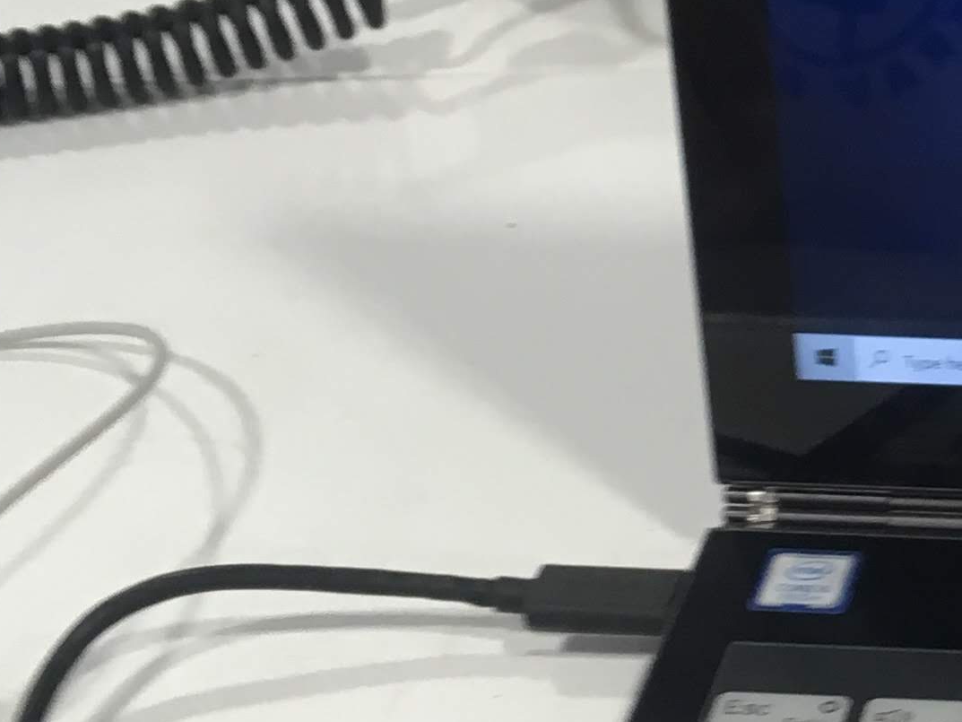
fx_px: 3030
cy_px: 461
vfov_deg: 13.6
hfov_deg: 16.5
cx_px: 1435
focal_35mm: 109
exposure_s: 1/30
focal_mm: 4.15
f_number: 2.2
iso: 50
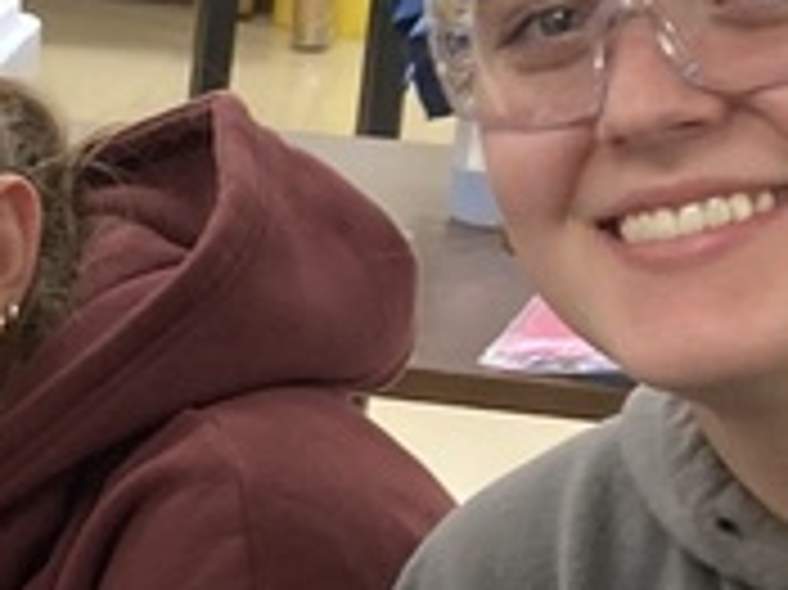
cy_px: 698
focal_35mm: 164
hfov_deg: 10.9
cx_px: -811
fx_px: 3731
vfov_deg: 8.9
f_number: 1.8
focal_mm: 3.99
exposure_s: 1/60
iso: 80
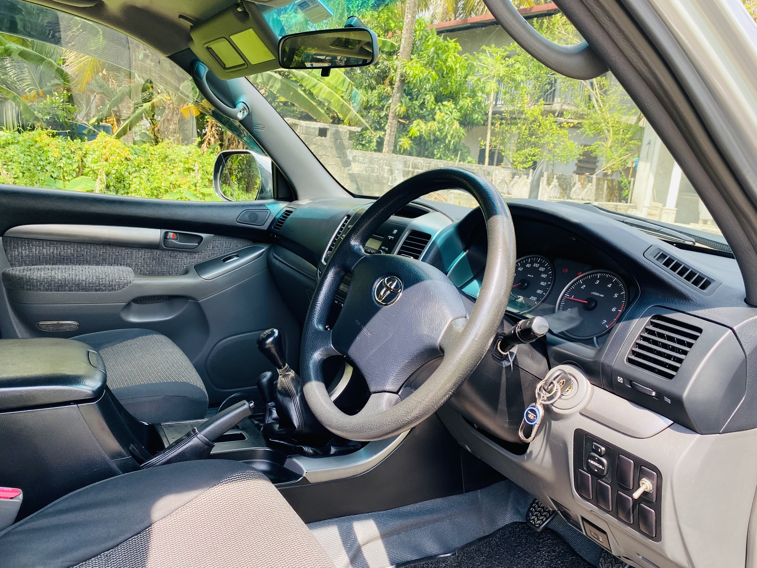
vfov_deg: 53.1
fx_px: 569
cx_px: 378
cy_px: 284
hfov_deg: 67.3
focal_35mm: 26
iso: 32
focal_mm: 4.25
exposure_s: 1/228
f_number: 1.8
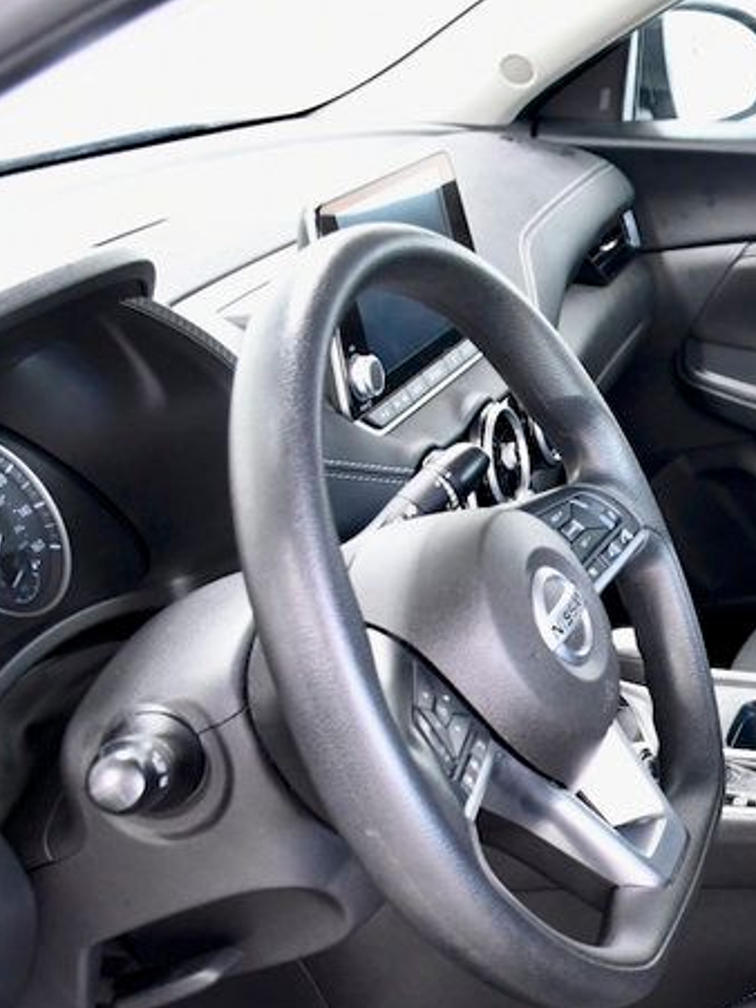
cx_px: 993
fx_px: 1719
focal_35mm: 59
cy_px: 707
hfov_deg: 22.2
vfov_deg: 32.3
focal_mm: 18
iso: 2500
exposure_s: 1/60
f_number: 4
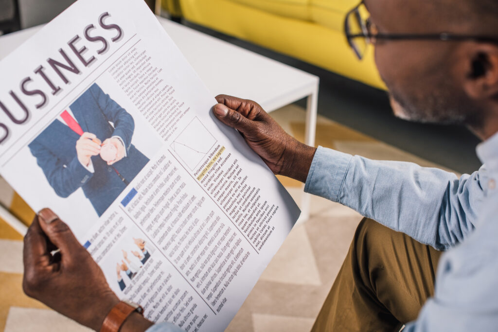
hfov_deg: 39.6
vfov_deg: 27.0
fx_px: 692
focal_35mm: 50
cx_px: 249
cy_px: 166
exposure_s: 1/160
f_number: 4
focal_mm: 50
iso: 125
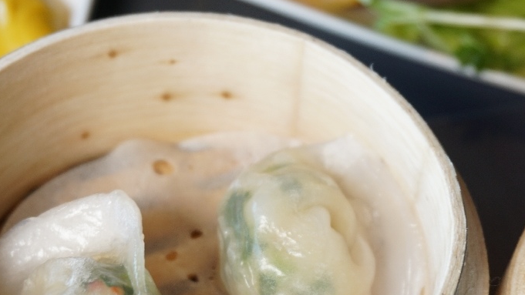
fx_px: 888
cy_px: 243
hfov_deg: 32.9
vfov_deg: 18.7
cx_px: 237
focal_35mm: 64
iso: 250
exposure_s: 1/60
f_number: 4.5
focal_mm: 27
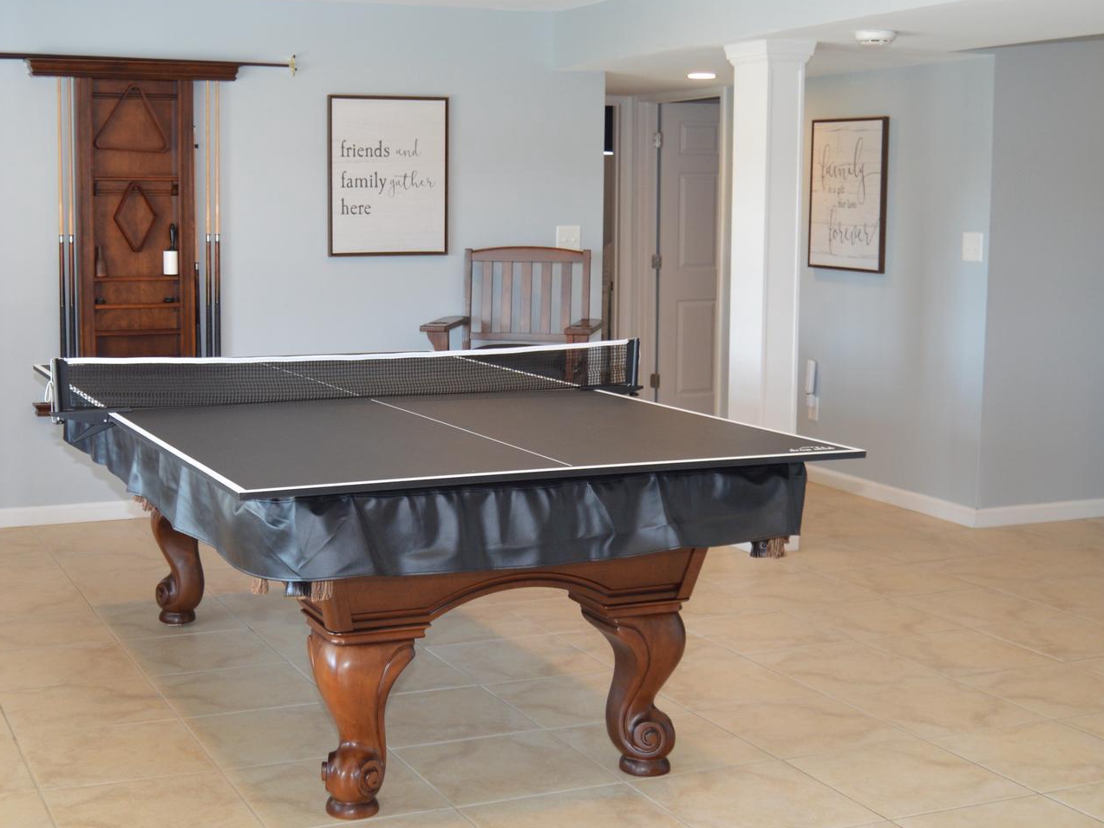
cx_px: 420
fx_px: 1627
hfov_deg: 37.3
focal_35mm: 51
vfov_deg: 28.6
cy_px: 392
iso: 400
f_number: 4.5
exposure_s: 1/80
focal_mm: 22
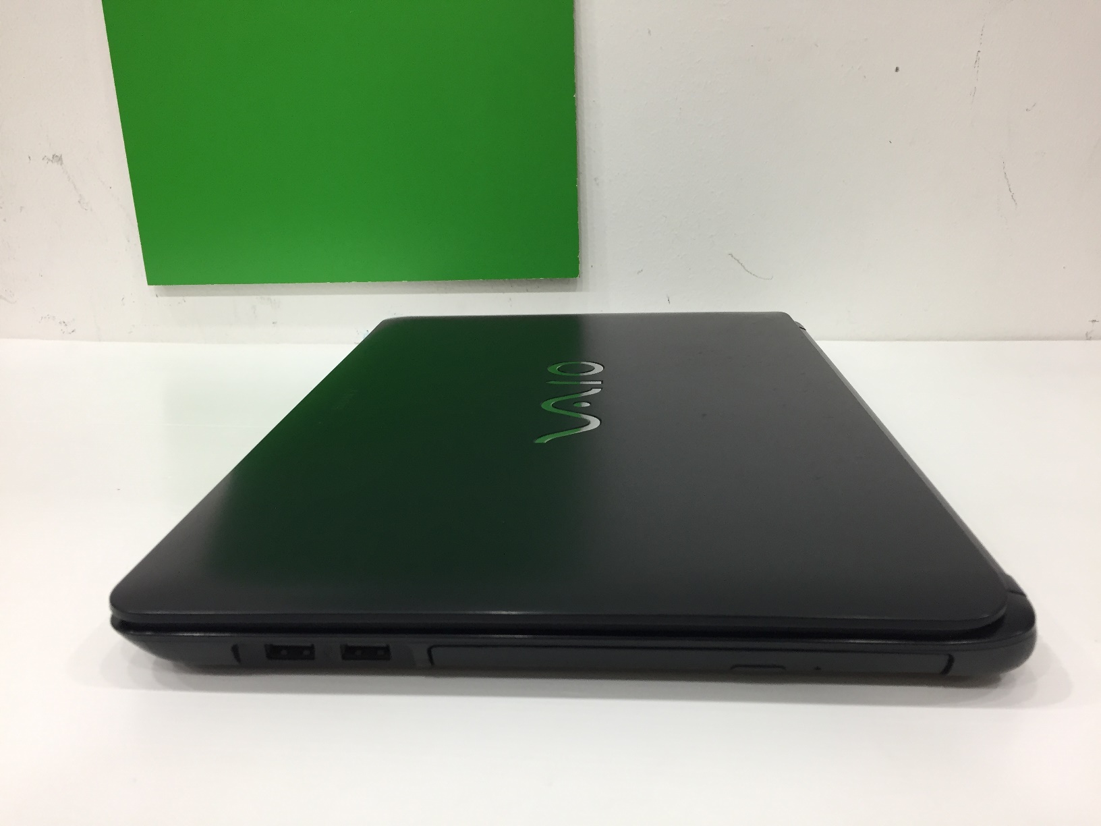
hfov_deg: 61.7
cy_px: 413
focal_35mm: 29
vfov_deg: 48.2
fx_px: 922
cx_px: 550
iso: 100
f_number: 2.2
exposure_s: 1/33
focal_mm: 4.15
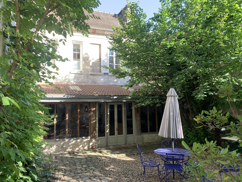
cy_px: 91
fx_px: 182
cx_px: 121
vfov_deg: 53.1
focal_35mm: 26
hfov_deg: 67.3
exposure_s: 1/128
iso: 25
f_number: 1.8
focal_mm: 4.25
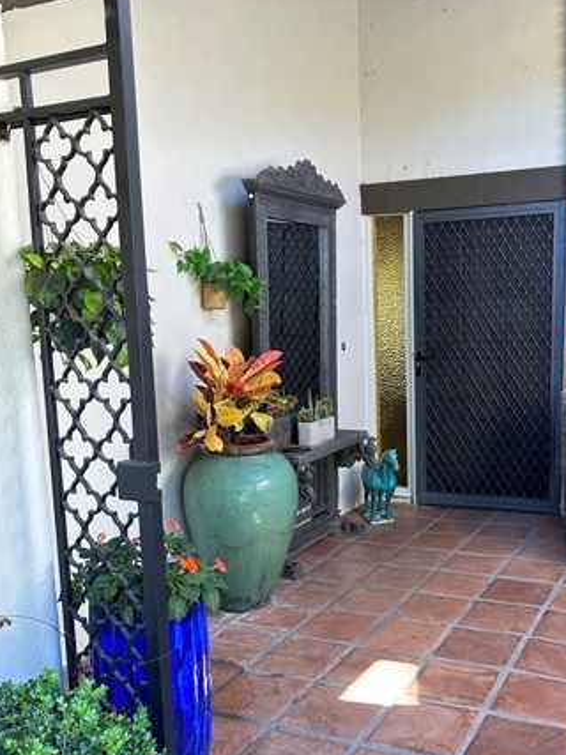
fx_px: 785
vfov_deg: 51.2
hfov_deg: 39.1
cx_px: 384
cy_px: 433
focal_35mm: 36
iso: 80
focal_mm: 6.86
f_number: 1.78
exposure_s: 1/120
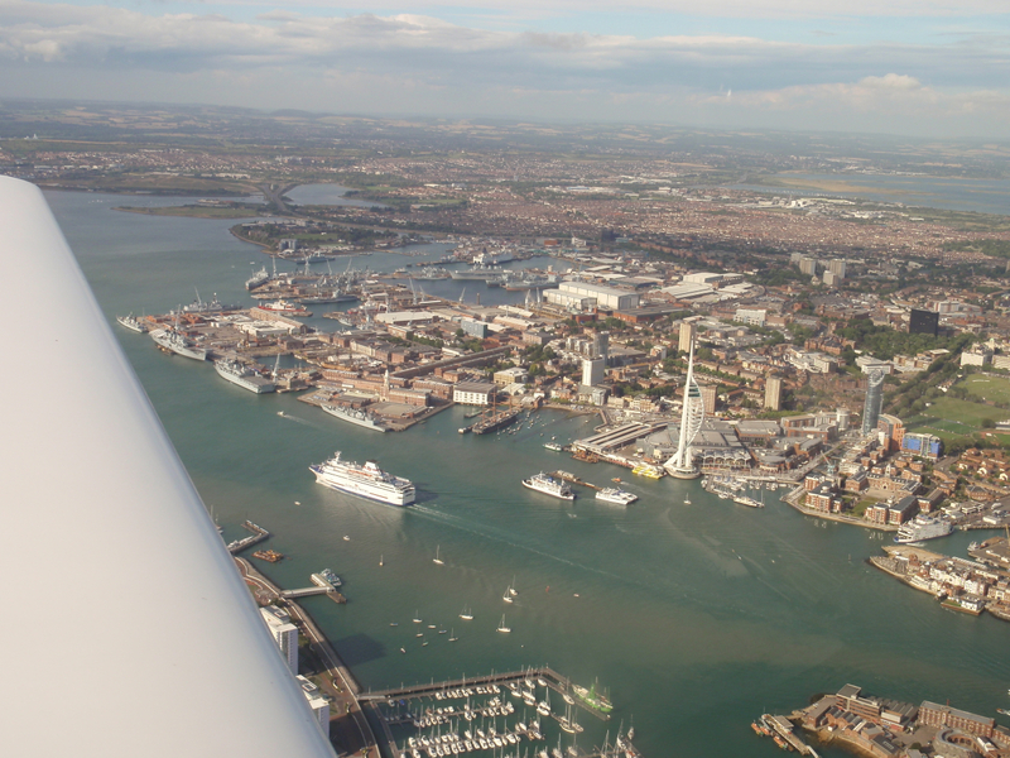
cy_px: 379
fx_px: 1167
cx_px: 505
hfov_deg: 46.8
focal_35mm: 40
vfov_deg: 36.0
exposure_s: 1/400
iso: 64
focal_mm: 7.25
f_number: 3.9
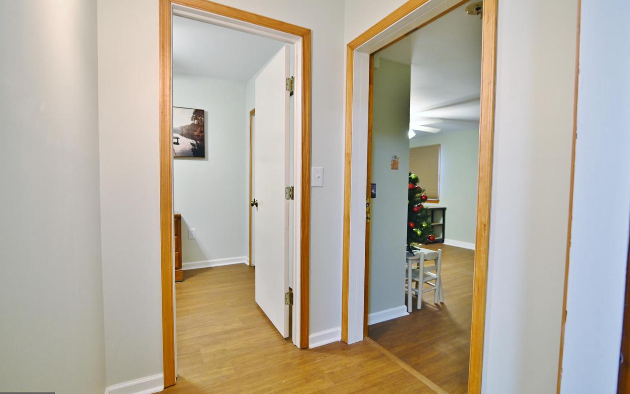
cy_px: 197
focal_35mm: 17
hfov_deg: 94.4
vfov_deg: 68.0
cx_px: 313
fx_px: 292
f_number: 2.8
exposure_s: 1/125
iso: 1100
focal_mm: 16
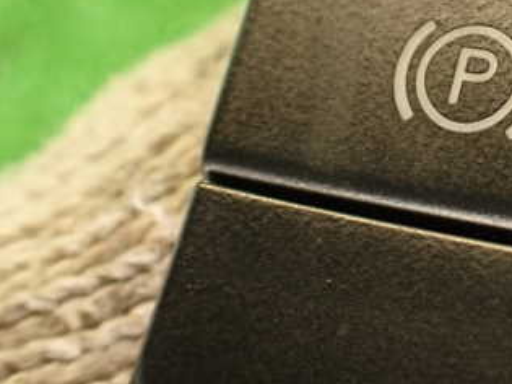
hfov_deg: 30.6
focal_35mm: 61
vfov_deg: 24.0
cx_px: 434
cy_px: 164
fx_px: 902
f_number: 2.4
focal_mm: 5.79
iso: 250
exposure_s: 1/30
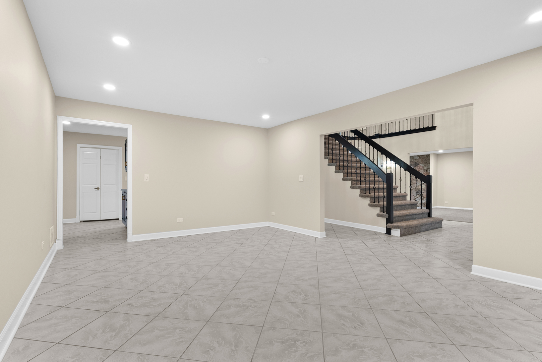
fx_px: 256
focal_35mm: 17
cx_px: 271
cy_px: 181
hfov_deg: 93.2
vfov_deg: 70.5
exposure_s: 1.3
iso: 640
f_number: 8
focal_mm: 17
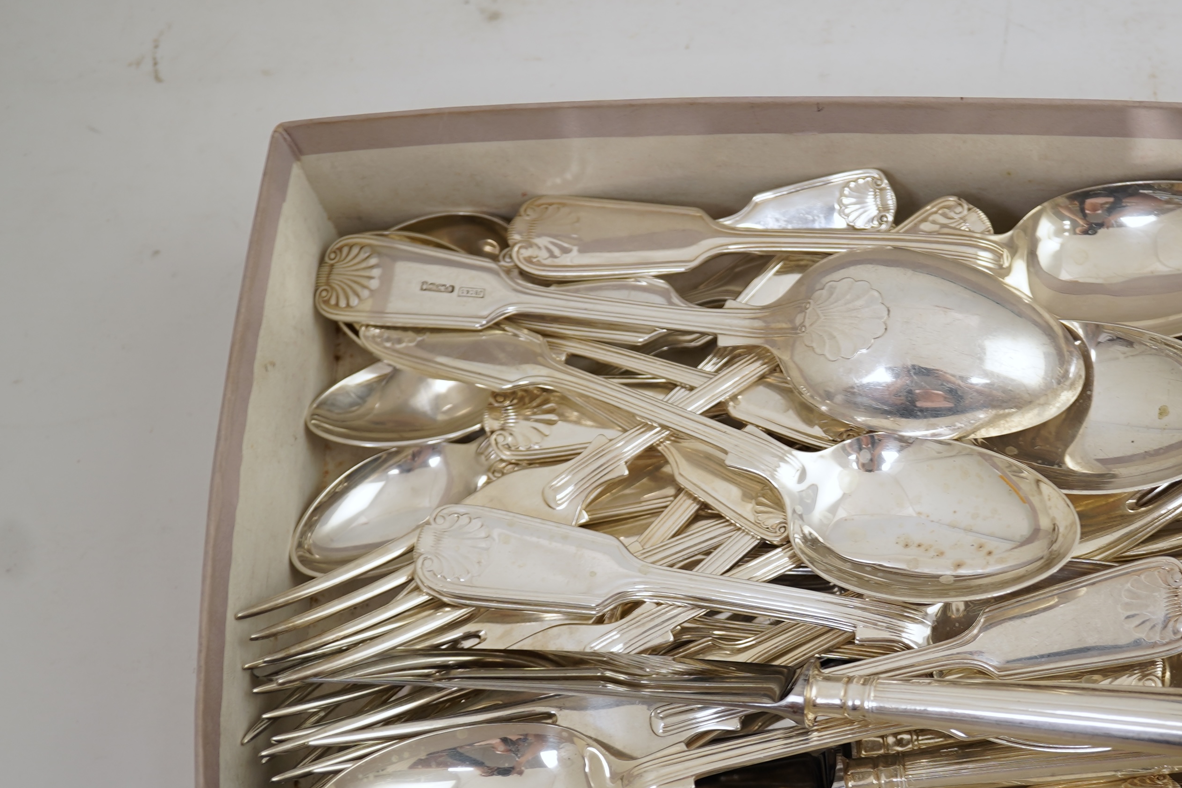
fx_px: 2298
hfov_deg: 28.6
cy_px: 500
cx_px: 826
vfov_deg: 19.4
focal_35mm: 70
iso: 100
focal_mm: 30
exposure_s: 1/30
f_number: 4
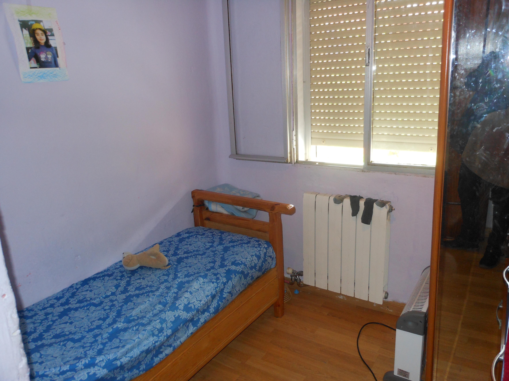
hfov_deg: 63.4
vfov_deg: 49.7
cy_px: 190
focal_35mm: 28
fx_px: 412
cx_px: 254
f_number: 3.7
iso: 200
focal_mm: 5
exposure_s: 1/25
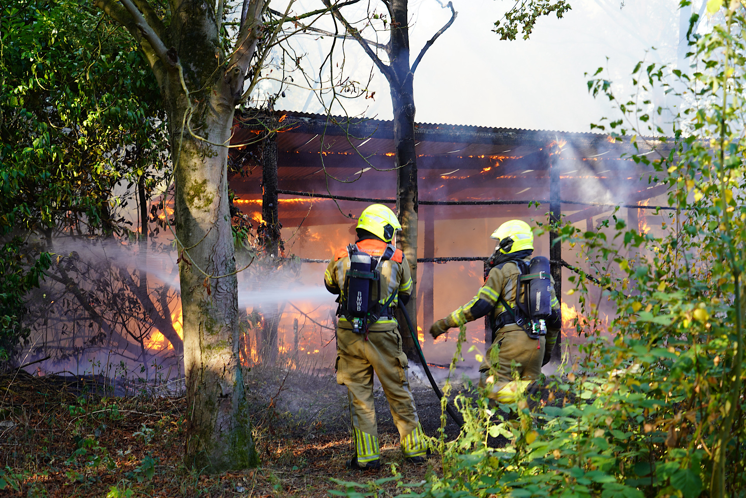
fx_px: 1140
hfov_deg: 36.2
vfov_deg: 24.6
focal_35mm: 55
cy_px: 249
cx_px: 373
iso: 125
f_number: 4
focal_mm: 55
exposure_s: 1/60
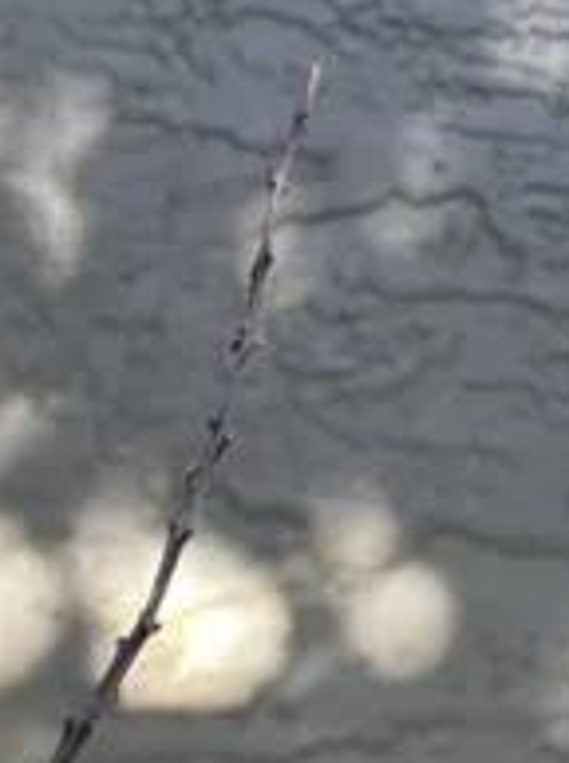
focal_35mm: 108
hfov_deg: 12.2
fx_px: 2375
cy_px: 1510
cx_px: -561
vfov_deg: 15.0
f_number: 1.78
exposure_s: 1/242
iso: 100
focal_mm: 6.76
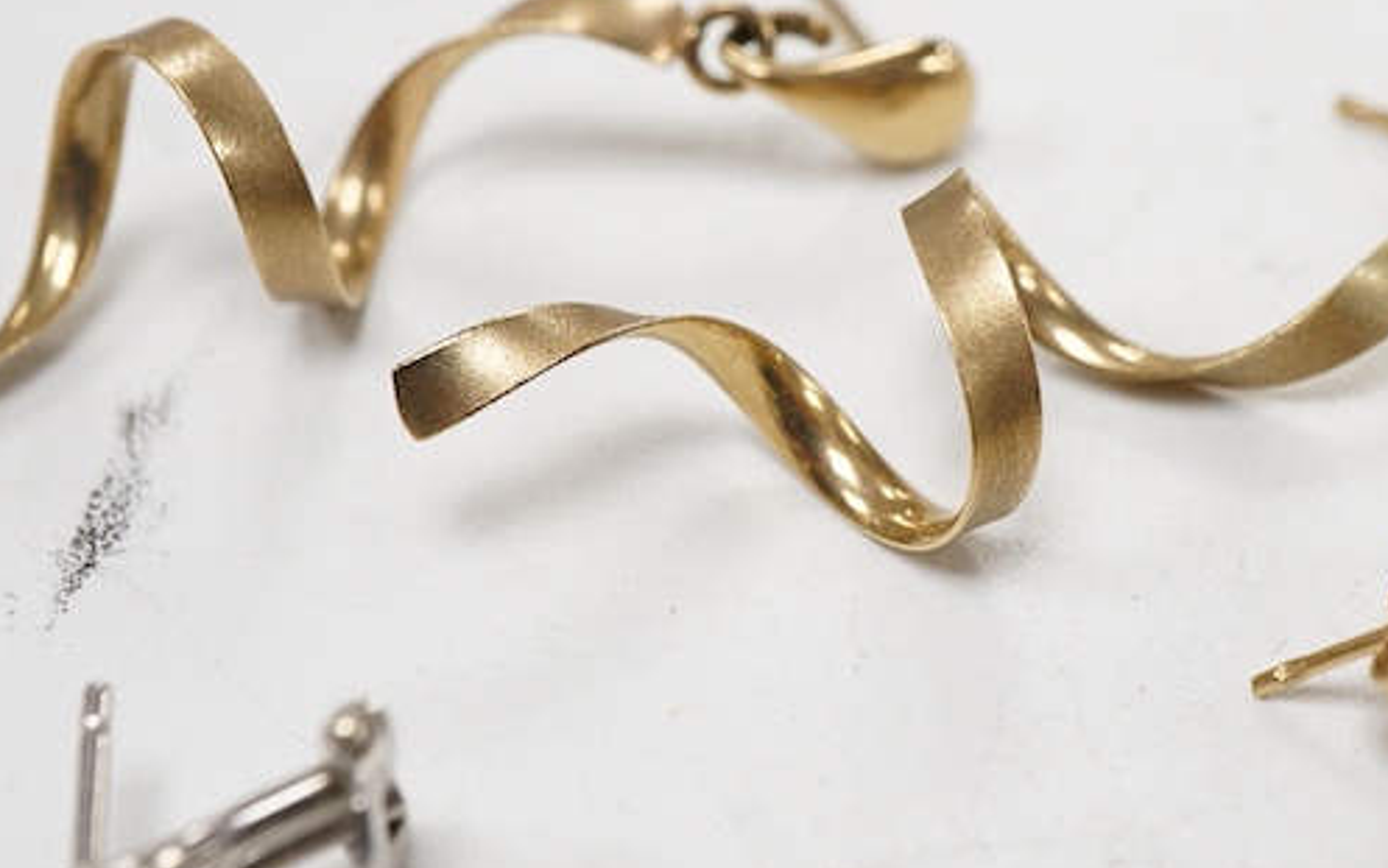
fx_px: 3141
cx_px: 891
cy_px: 201
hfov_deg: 24.8
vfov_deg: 15.7
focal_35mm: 83
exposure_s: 1/125
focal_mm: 30
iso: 1250
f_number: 11
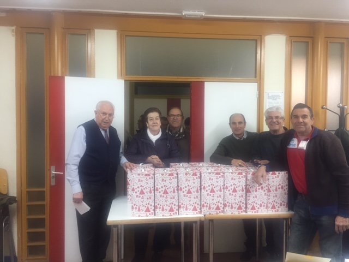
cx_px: 174
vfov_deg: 48.2
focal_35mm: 29
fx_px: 292
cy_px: 131
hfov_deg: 61.7
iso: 100
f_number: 2.2
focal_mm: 4.15
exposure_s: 1/33
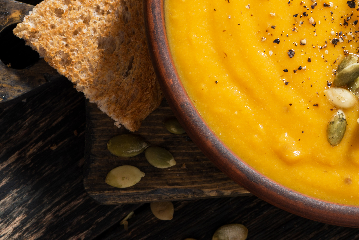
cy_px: -46
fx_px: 3022
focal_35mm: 303
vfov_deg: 4.5
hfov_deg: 6.7
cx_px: 461
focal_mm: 105
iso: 100
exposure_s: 1/125
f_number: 11
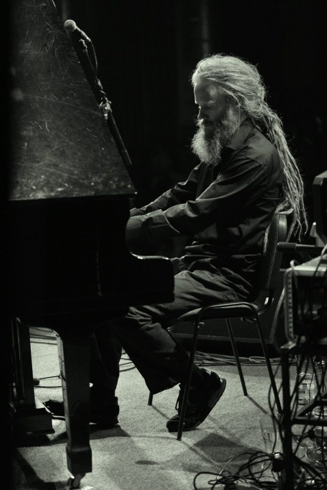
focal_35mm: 105
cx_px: 164
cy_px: 245
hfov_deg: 13.0
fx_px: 1431
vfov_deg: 19.5
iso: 1600
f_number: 2.8
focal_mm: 105
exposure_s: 1/60
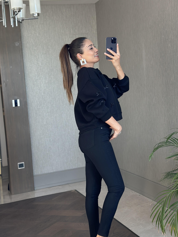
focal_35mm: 59
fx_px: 405
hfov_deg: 24.8
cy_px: 133
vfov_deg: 32.7
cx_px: 103
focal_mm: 6.86
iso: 125
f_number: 1.78
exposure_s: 1/101
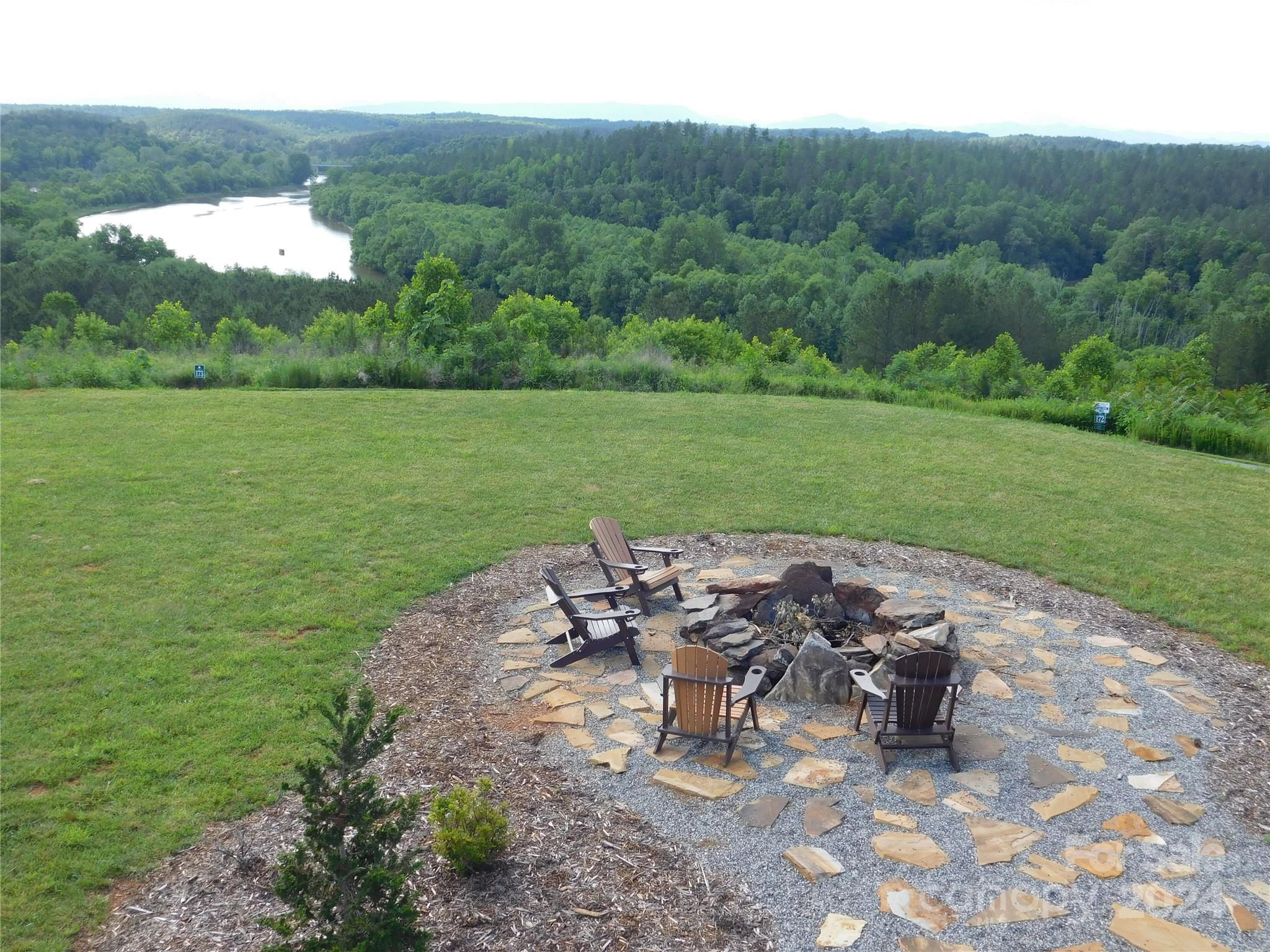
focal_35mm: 36
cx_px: 635
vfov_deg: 39.7
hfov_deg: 51.4
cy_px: 476
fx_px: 1321
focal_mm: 6.3
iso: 125
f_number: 3.5
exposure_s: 1/320
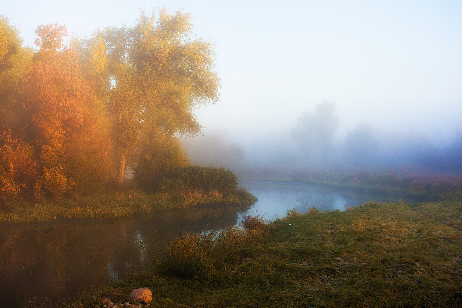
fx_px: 500
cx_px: 231
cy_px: 154
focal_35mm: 39
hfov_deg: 49.6
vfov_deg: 34.2
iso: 100
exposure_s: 1/200
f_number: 7.1
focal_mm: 26
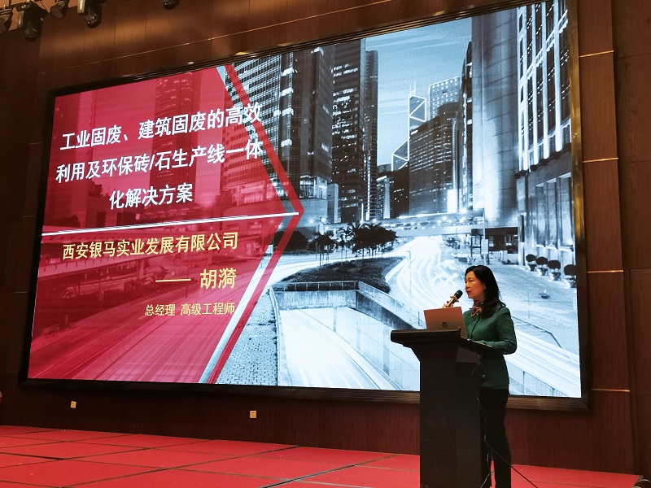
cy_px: 244
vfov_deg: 37.7
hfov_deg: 49.0
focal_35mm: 38
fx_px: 715
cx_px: 326
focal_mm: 4.75
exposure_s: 1/100
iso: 160
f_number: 1.8
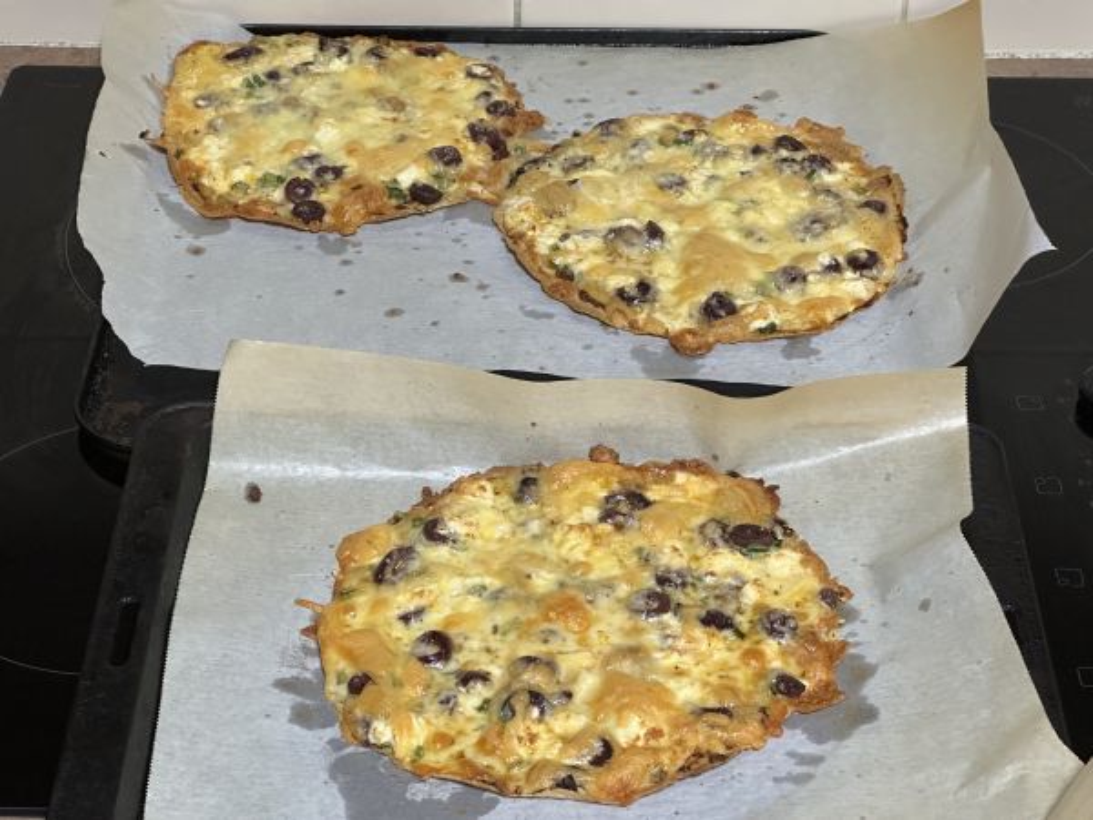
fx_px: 2431
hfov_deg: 25.3
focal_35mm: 77
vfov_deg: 19.1
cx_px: 546
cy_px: 410
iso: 640
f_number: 2.8
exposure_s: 1/50
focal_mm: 9
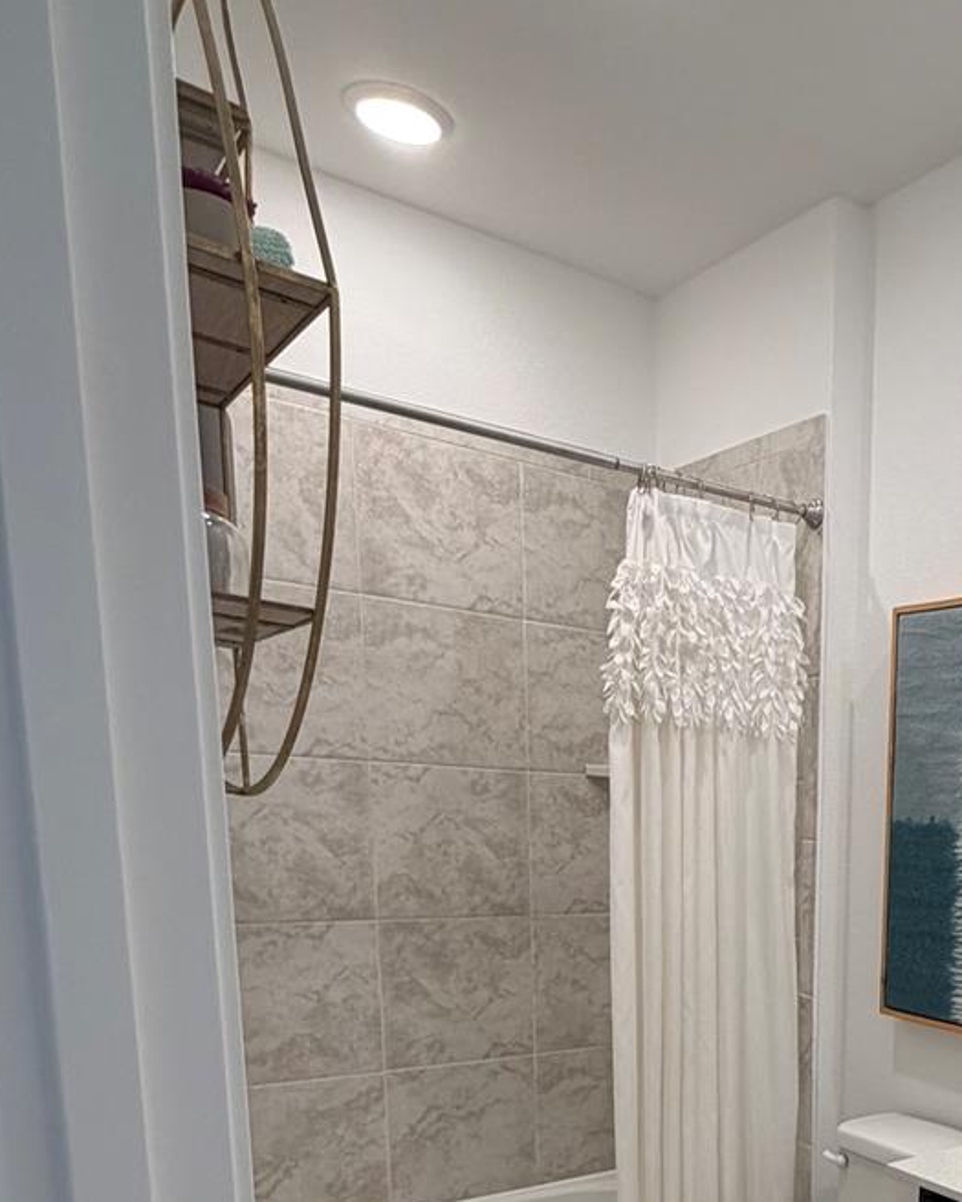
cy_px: 1021
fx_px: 1139
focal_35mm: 32
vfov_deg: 50.9
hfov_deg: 39.7
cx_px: 984
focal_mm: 2.22
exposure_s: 1/120
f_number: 2.2
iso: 160
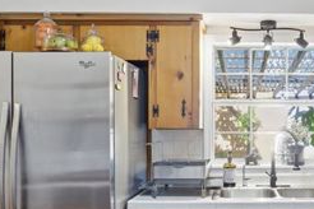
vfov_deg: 30.0
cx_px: 248
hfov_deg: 42.0
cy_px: 126
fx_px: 390
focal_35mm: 45
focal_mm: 10.4
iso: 400
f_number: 9
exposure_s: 1/15
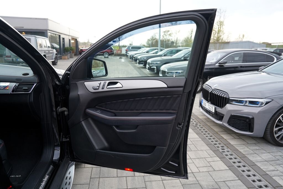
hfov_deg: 73.7
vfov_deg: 53.1
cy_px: 94
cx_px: 142
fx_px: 189
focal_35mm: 24
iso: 100
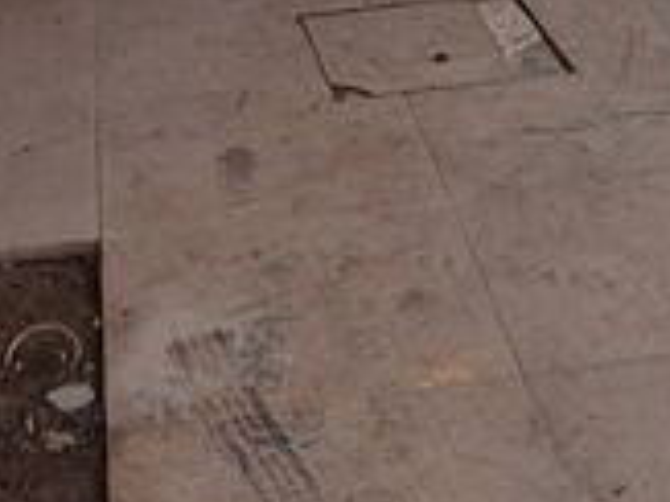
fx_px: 1857
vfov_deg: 12.8
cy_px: -593
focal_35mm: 96
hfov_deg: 20.3
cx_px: 489
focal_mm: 2.2
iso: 50
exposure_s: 1/2160
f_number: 2.2
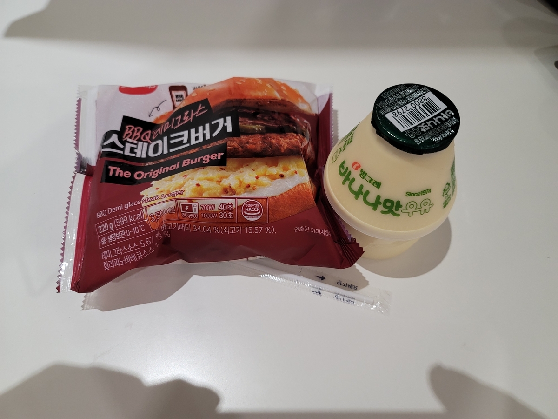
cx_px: 279
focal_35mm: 25
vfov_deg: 54.9
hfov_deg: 69.4
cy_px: 210
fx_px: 403
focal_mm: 7
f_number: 1.8
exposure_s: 1/120
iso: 320
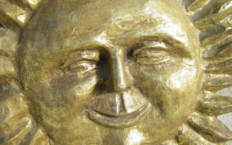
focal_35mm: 41
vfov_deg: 31.2
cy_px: 86
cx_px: 114
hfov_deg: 48.2
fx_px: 259
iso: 64
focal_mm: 6.3
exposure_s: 1/100
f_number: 7
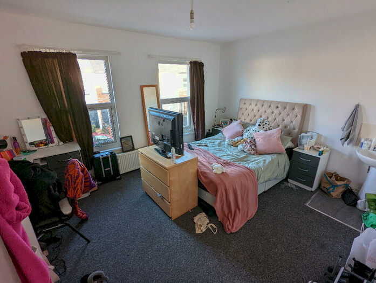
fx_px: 174
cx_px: 188
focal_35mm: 16
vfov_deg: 78.3
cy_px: 142
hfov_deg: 94.4
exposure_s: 1/68.5
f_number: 2.2
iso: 66
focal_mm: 2.35
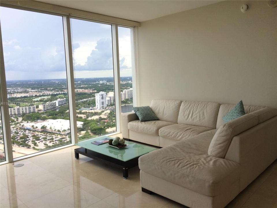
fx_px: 232
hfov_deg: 61.7
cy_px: 104
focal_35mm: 29
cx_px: 138
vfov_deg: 48.2
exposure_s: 1/275
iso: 32
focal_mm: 4.15
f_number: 2.2
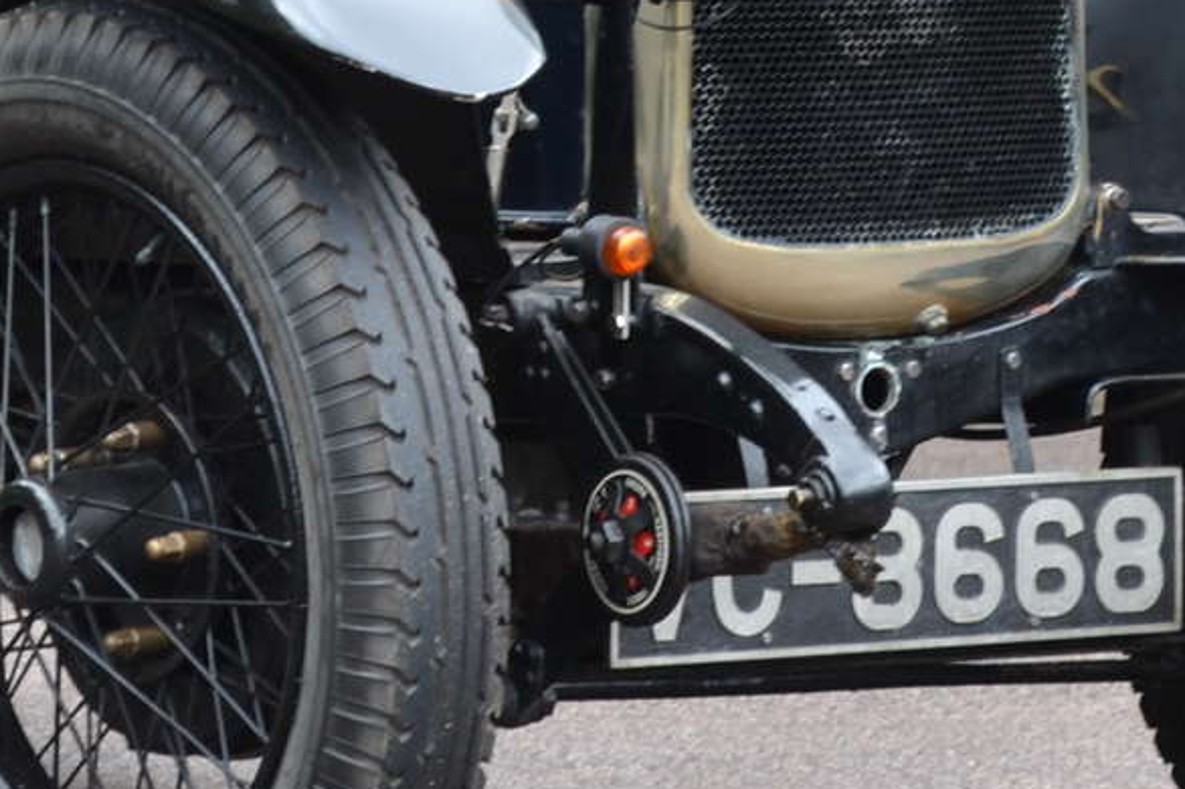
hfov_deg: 7.3
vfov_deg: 4.9
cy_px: 29
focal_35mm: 282
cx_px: 77
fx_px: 9267
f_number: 5.6
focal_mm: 55
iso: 400
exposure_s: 1/80
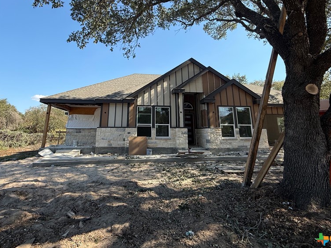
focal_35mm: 19
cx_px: 155
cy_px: 86
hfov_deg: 84.6
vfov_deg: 67.1
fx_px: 182
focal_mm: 2.22
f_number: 2.2
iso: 50
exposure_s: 1/1105
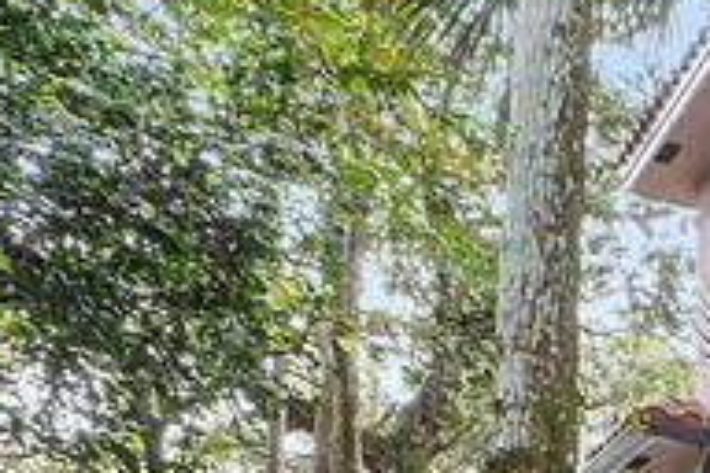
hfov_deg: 15.9
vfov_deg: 14.5
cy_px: 909
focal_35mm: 80
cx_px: 1612
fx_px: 1578
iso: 100
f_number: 11
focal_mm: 10
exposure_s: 1/5
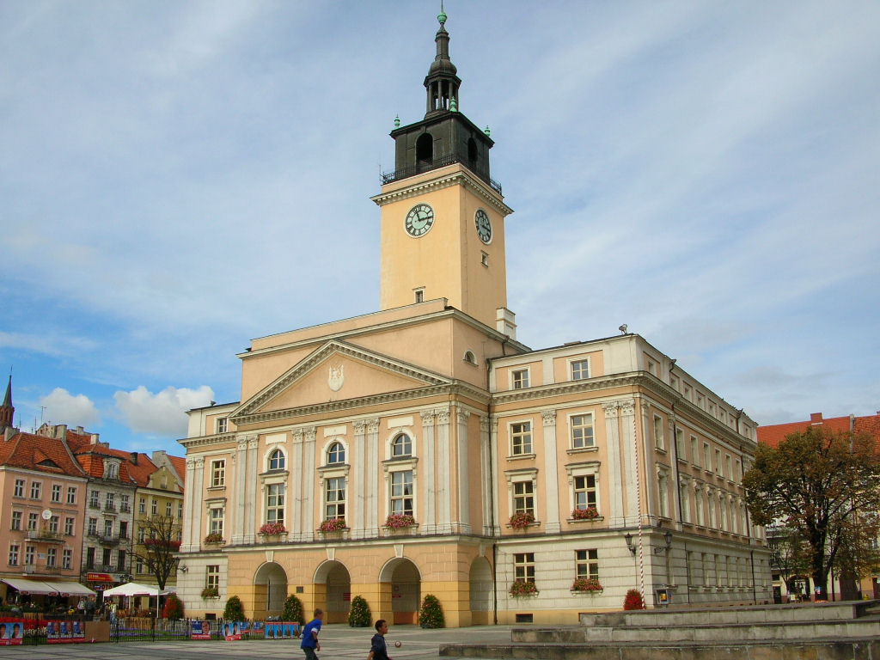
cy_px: 330
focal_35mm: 35
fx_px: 890
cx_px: 440
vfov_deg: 40.7
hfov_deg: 52.6
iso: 50
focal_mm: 5.8
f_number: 5.6
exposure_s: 1/306
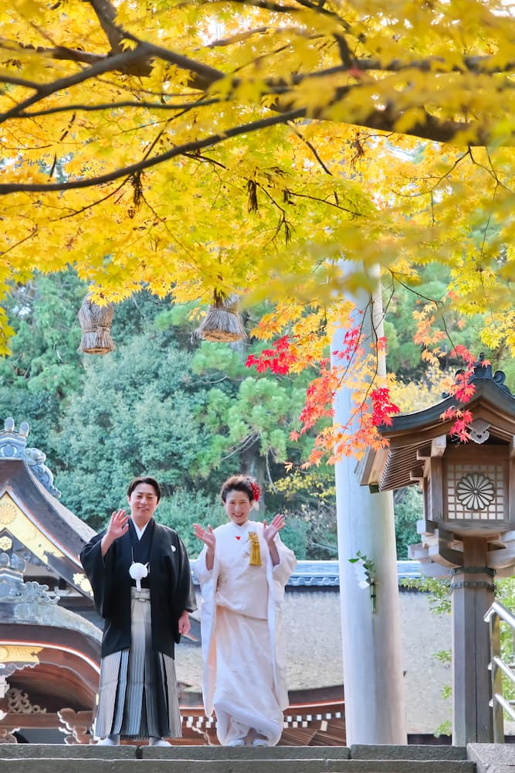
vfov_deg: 17.1
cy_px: 386
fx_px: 2574
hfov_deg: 11.4
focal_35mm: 120
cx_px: 258
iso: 1600
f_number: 5.6
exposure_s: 1/80
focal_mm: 80
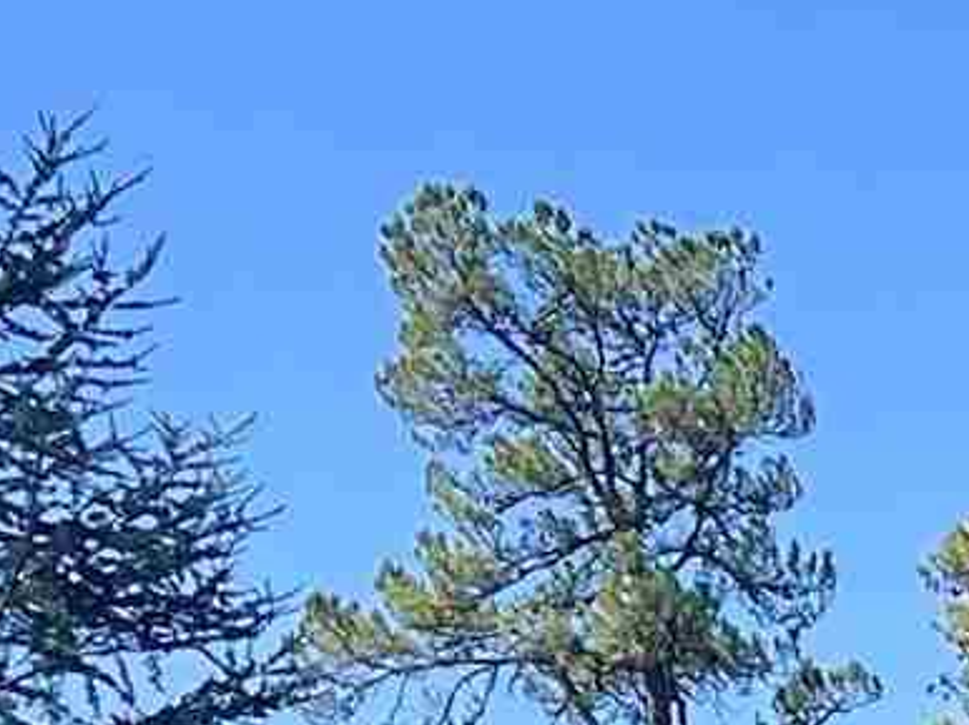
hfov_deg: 8.9
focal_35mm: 207
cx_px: 2101
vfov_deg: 6.7
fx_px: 5791
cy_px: 1937
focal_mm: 5.1
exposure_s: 1/1513
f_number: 1.6
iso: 32
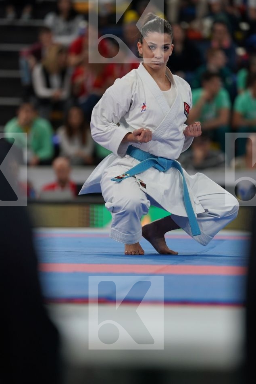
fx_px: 2687
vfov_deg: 8.2
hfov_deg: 5.5
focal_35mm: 252
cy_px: 169
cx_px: 126
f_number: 2.8
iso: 800
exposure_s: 1/500
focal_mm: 200
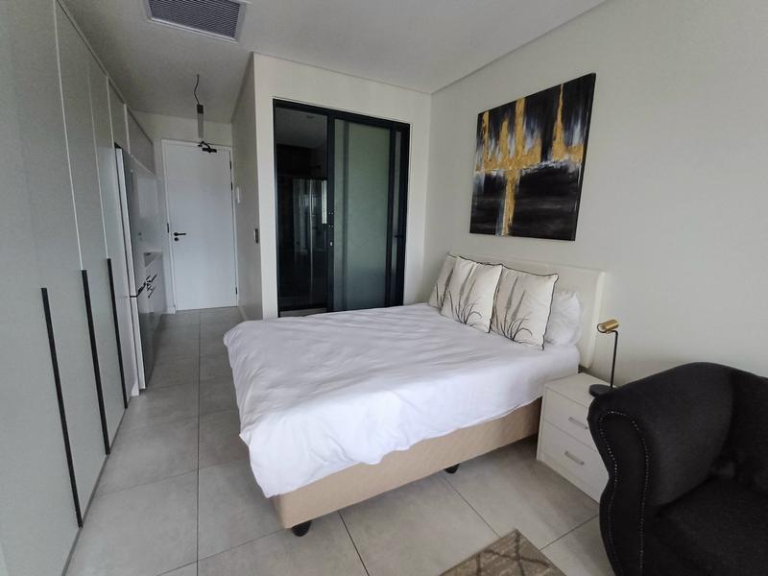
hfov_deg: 94.5
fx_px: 355
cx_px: 384
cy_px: 288
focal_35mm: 16
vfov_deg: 78.1
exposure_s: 1/50
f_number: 2.2
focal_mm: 1.64
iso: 250
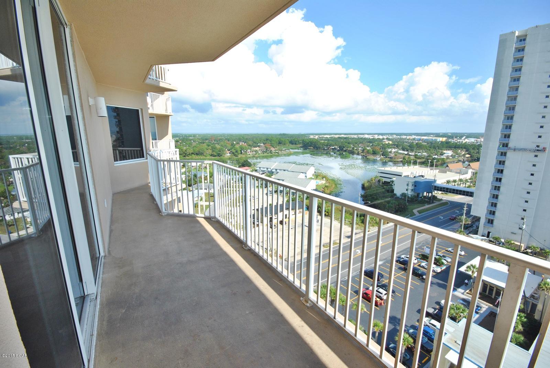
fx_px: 229
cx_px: 275
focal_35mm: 15
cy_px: 184
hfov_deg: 100.3
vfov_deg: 77.5
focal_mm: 10
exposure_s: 1/200
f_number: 10
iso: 200
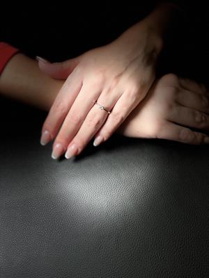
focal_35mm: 26
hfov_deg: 53.1
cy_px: 139
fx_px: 209
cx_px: 104
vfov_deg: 67.3
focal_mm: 5.1
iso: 32
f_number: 1.6
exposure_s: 1/117
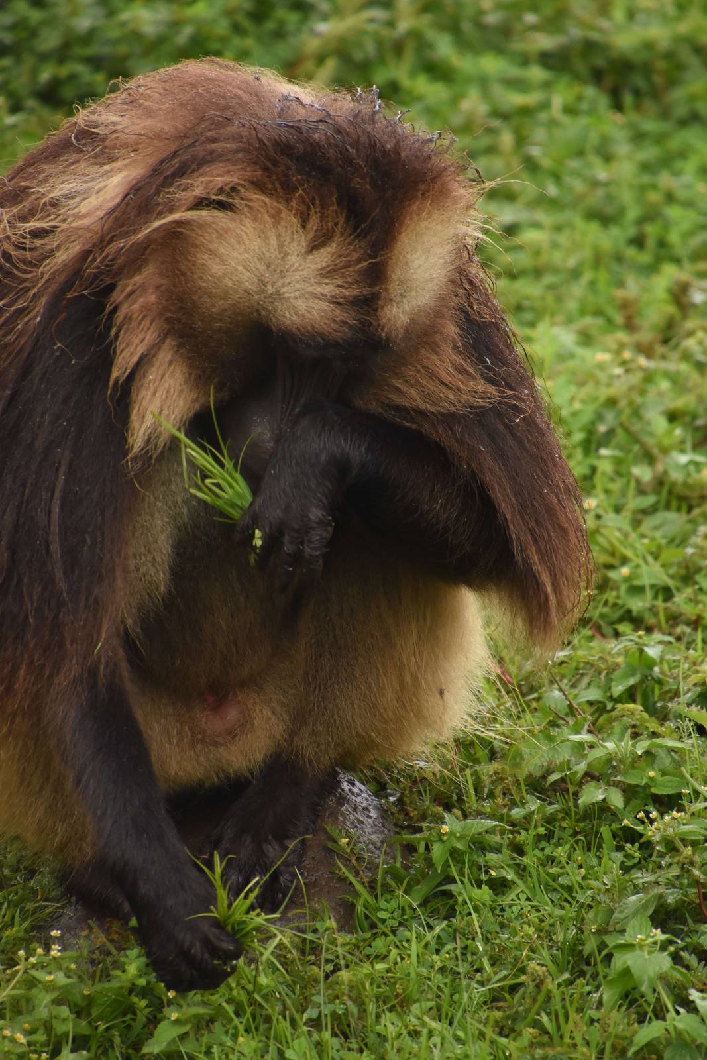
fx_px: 13252
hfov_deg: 3.1
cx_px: 354
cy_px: 530
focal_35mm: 450
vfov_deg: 4.6
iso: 1250
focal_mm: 300
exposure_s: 1/800
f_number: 6.3
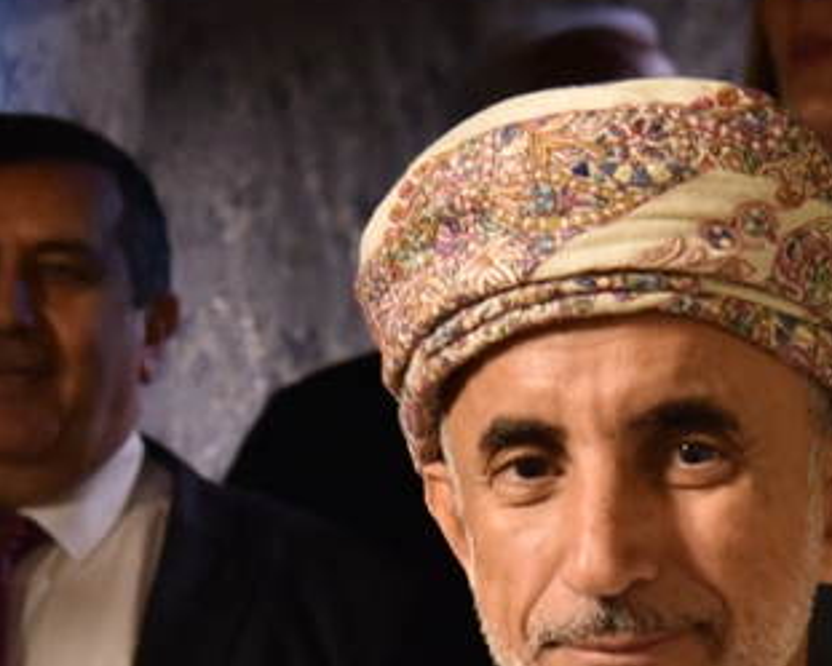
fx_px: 3350
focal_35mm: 136
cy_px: 510
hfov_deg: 14.2
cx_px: 337
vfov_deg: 11.3
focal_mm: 44
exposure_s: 1/60
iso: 2500
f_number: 4
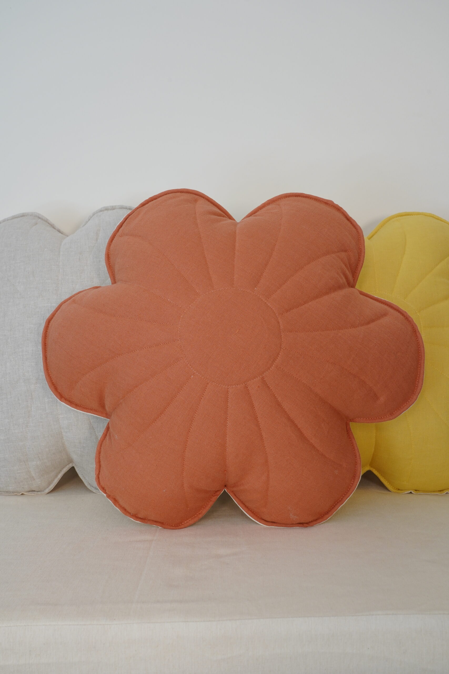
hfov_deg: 36.9
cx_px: 224
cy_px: 337
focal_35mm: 36
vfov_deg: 53.1
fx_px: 673
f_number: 13
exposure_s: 1/15
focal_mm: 36
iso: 800
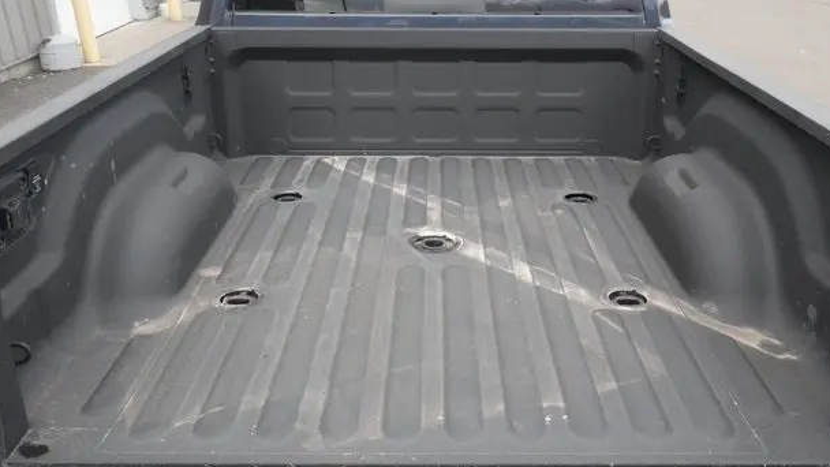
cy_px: 196
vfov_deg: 30.4
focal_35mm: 39
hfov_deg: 51.6
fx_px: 858
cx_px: 434
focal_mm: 17
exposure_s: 1/60
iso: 1250
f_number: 20
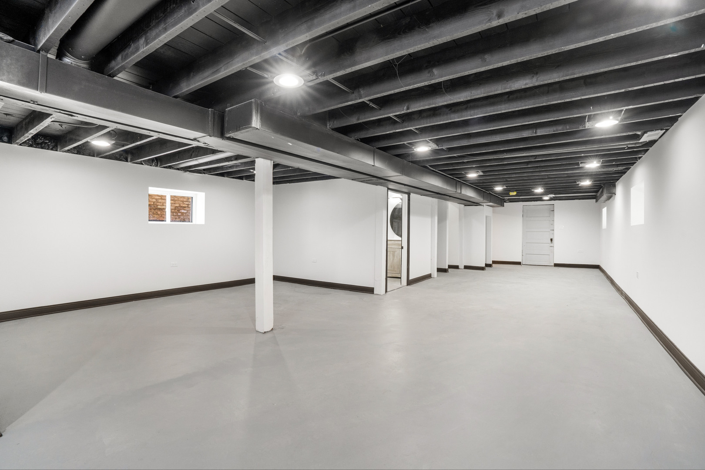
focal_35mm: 16
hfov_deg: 96.7
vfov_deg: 73.7
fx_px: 313
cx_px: 352
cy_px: 235
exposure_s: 1/100
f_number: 9
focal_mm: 16
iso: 1600
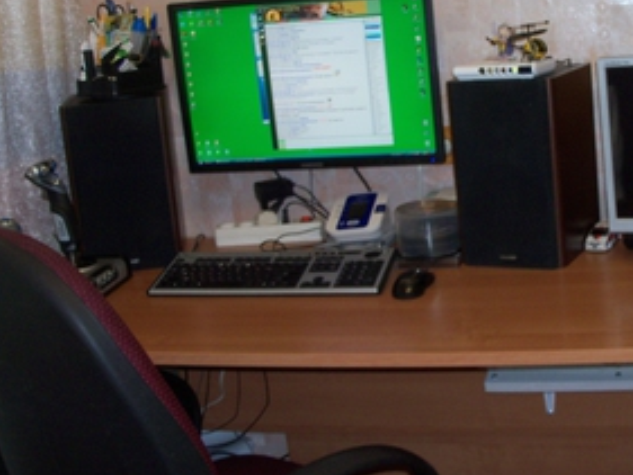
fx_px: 1024
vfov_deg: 26.1
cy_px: 214
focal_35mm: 56
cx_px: 451
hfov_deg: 33.8
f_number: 3
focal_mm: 6.3
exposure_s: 1/30
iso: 100
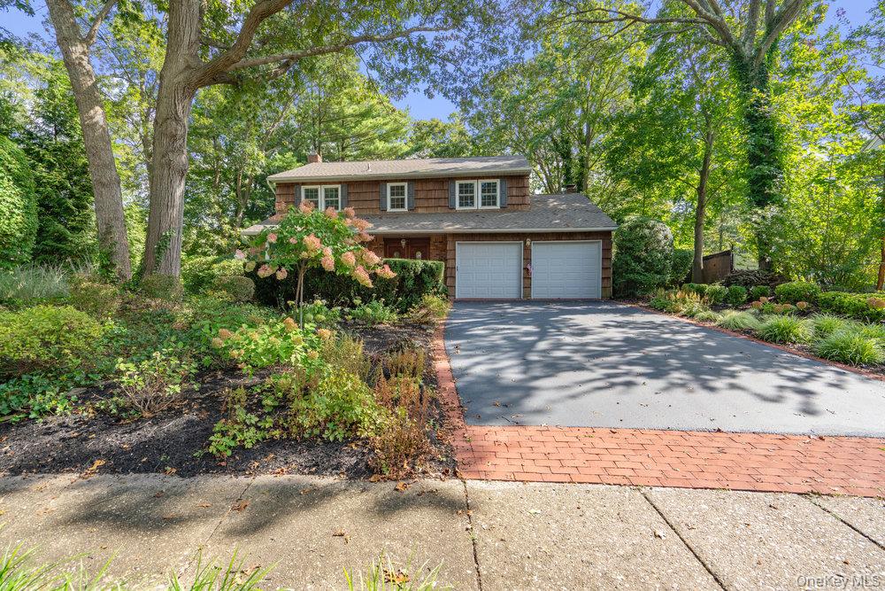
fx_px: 393
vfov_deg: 73.8
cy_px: 296
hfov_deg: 96.7
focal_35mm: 16
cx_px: 442
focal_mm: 16
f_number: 5.6
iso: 250
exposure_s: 1/200
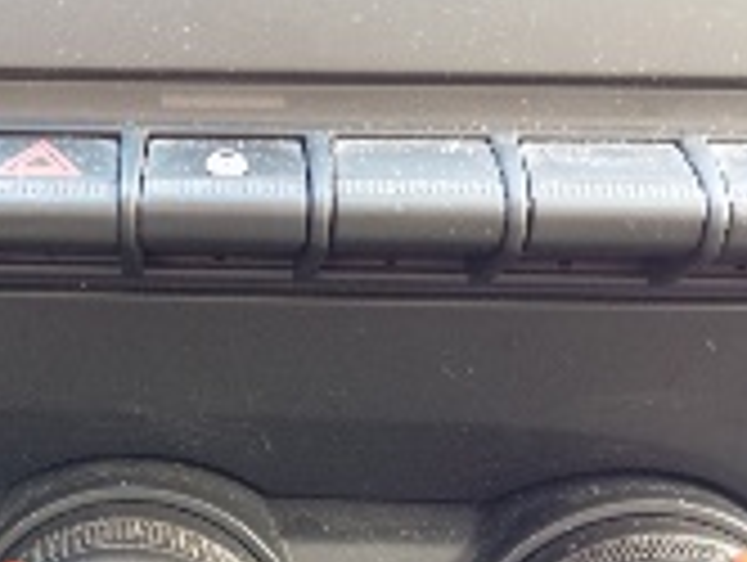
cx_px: 108
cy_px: 580
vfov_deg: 20.3
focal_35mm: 70
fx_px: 1513
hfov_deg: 27.0
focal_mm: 4.22
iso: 804
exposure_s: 1/33.3
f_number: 1.8
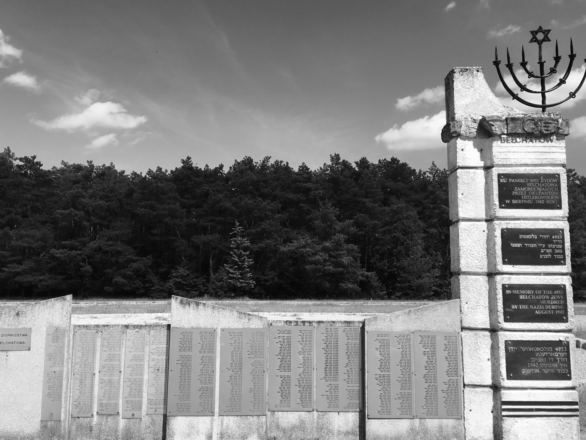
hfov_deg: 54.0
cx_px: 292
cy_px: 219
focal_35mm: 34
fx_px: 576
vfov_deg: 41.8
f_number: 2.2
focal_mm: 4.15
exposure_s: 1/1832
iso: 25
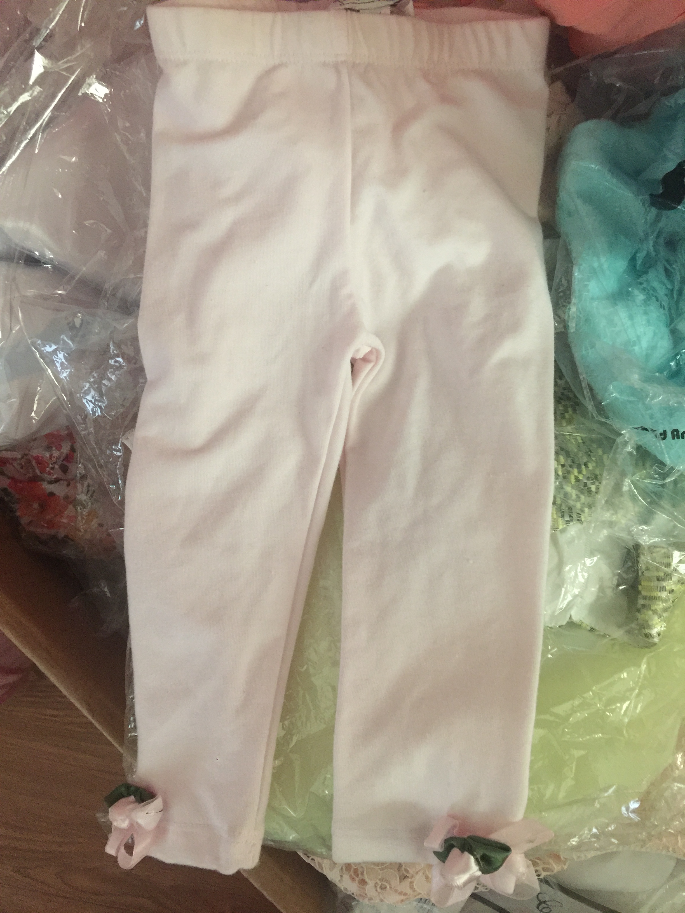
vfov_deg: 61.7
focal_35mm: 29
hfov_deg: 48.2
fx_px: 765
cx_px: 342
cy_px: 456
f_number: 2.2
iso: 125
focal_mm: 4.15
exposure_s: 1/10
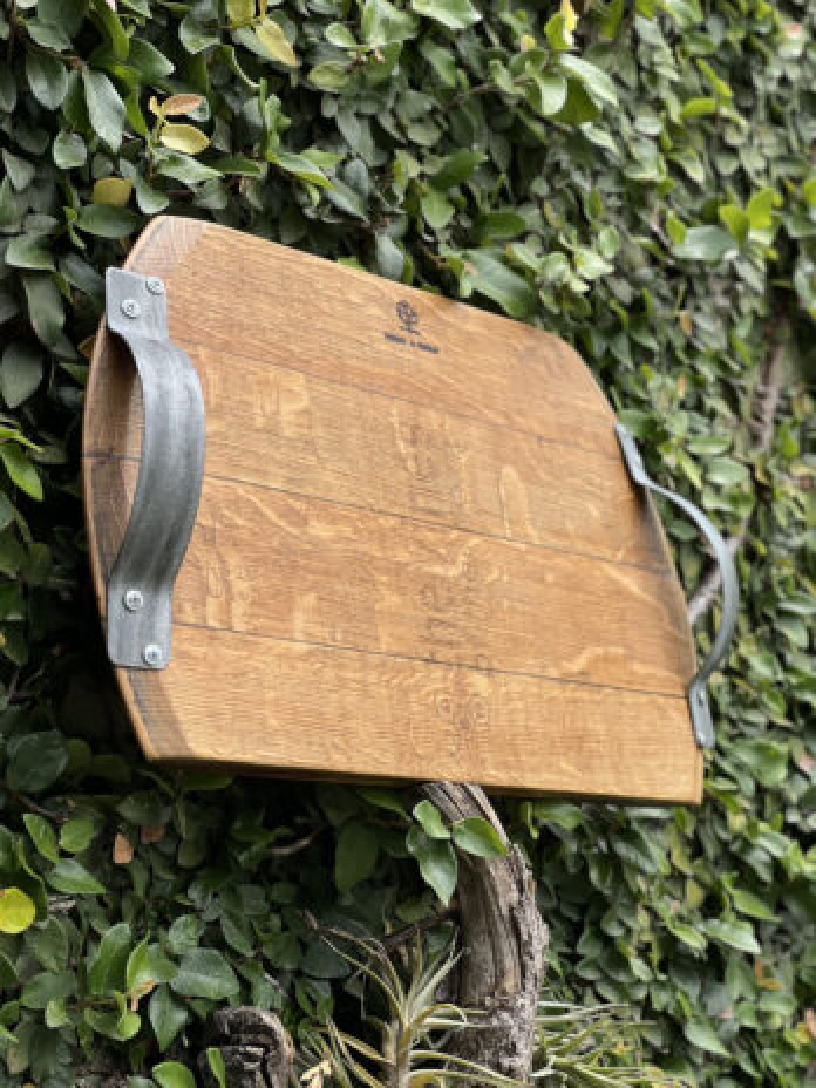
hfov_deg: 19.1
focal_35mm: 77
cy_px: 544
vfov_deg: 25.3
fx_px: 2420
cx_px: 408
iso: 32
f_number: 2.8
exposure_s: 1/402
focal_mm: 9
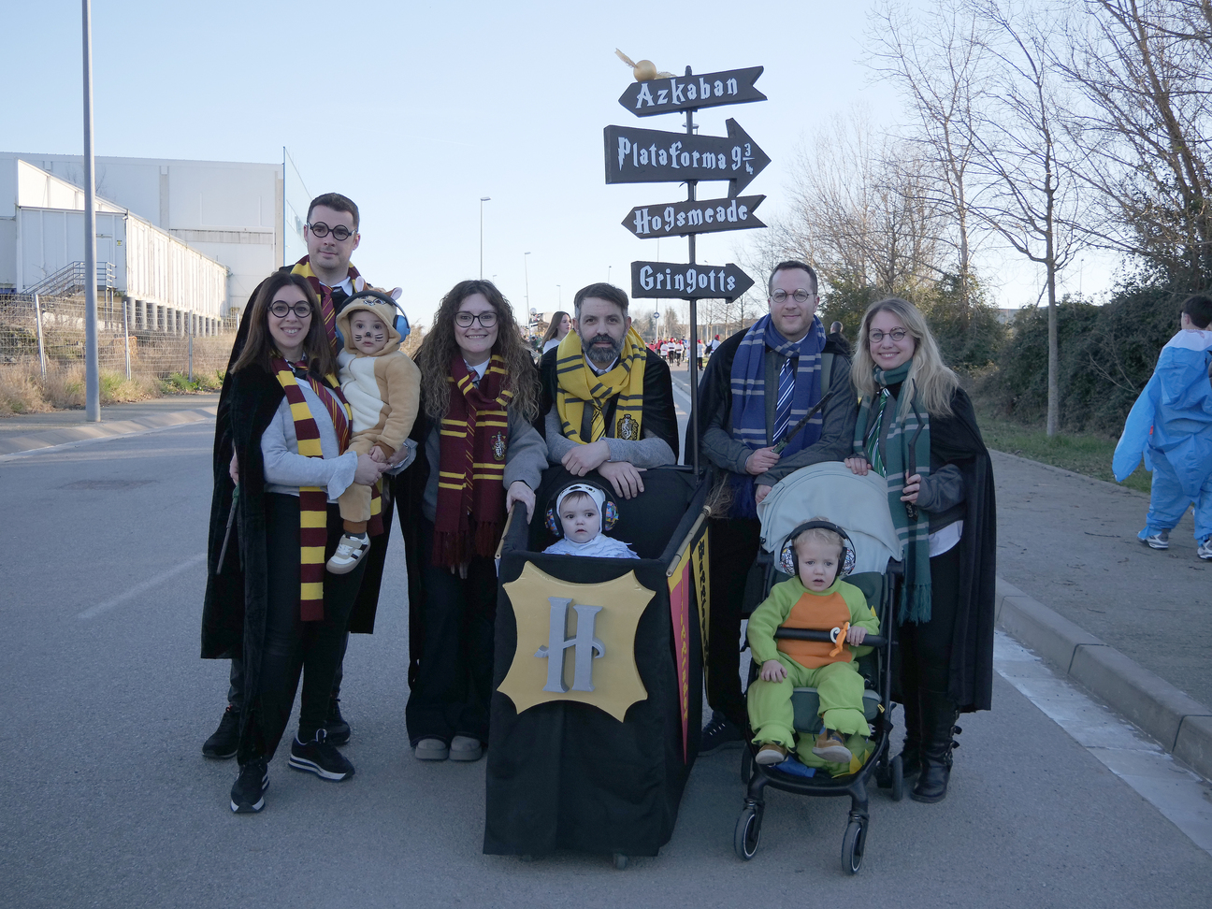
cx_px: 606
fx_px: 1190
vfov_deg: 41.8
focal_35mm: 34
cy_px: 454
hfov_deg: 54.0
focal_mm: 17
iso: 320
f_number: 3.8
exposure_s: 1/800
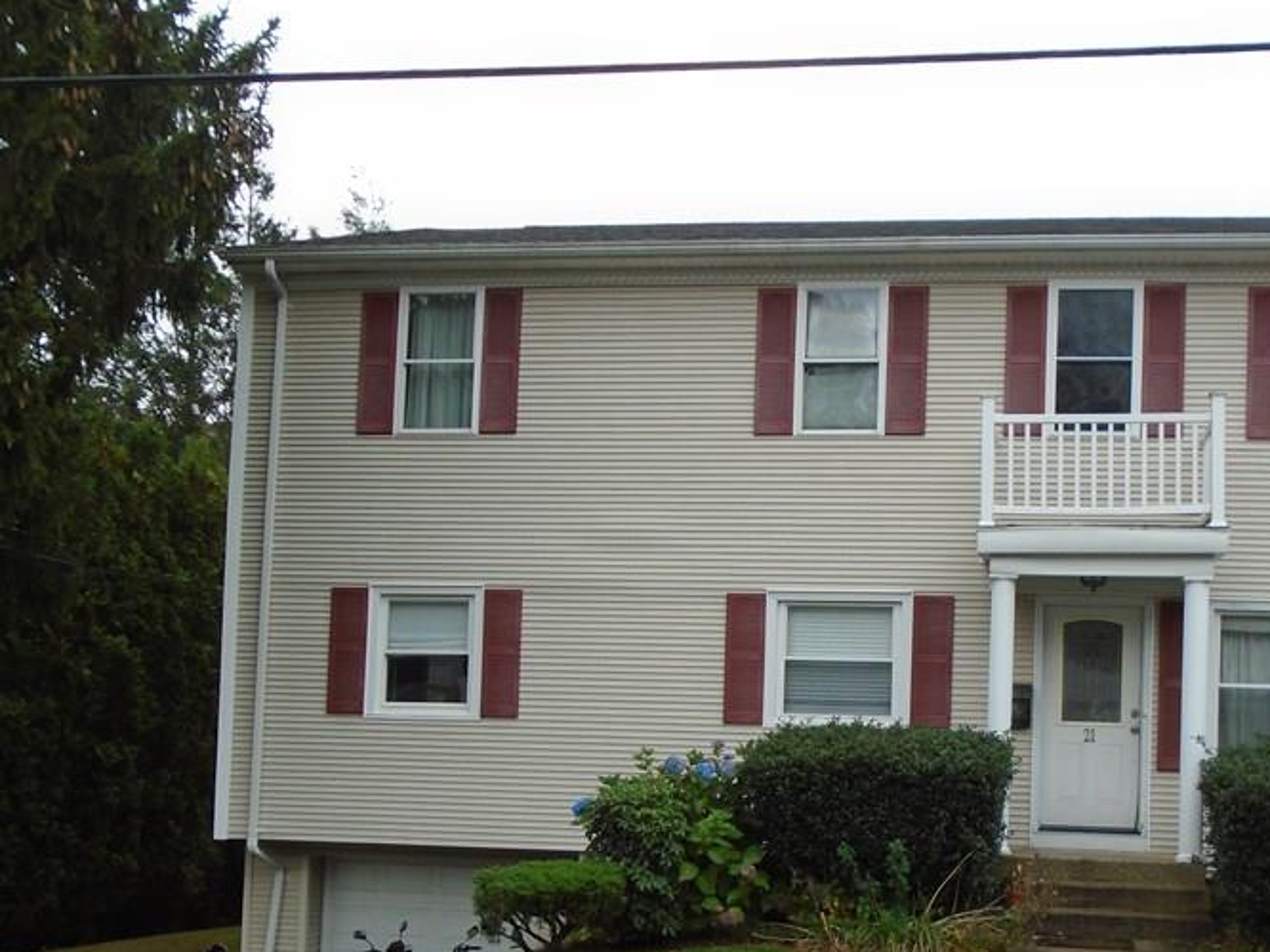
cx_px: 839
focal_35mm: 40
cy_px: 714
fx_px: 1467
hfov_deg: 46.1
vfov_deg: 35.2
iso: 100
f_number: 3.2
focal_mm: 4.6
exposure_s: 1/400
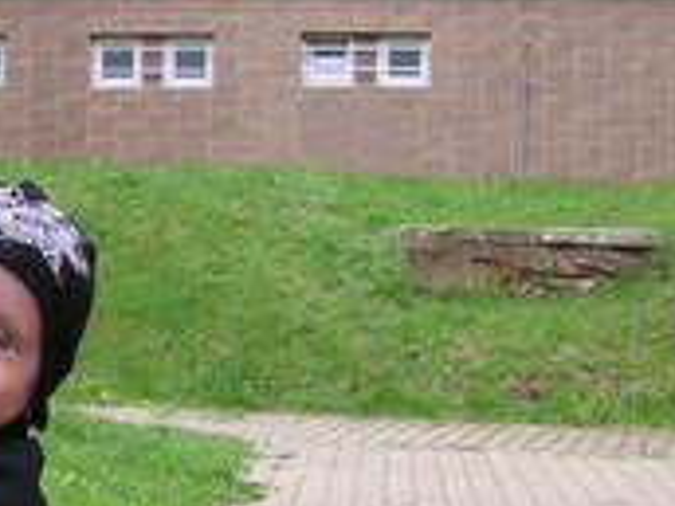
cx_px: -71
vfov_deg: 8.5
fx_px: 3354
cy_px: 596
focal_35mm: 172
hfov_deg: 11.3
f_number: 2.8
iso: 50
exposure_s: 1/90
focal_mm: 6.1
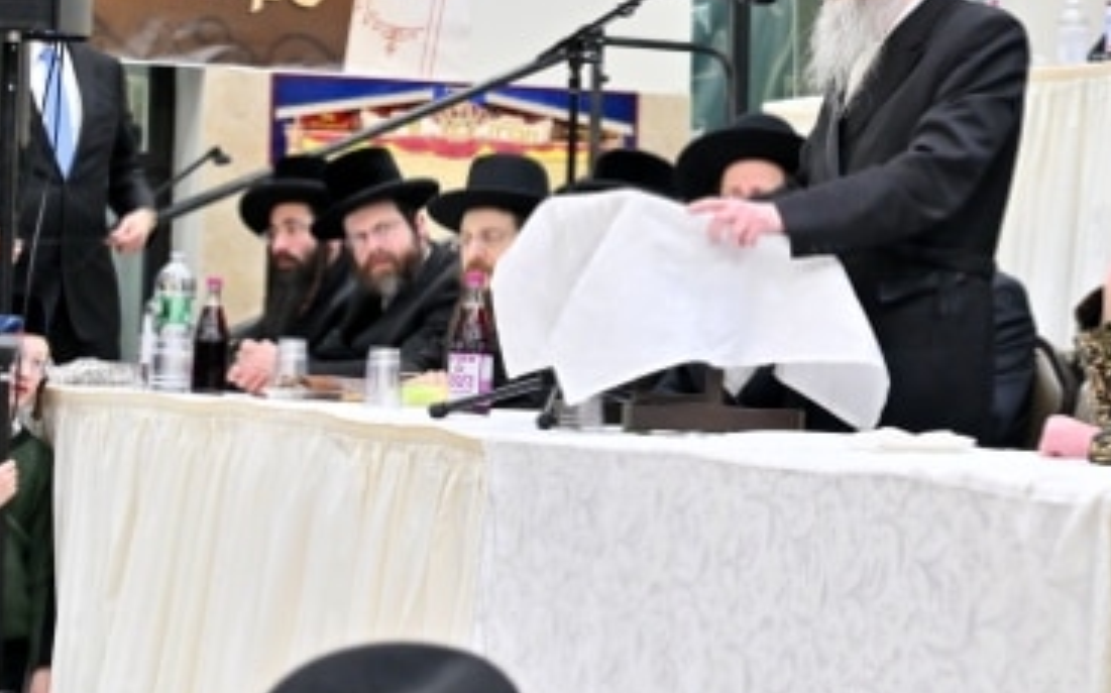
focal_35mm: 111
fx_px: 3359
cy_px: 216
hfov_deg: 18.1
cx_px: 1223
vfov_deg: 11.8
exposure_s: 1/250
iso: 640
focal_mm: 39
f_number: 4
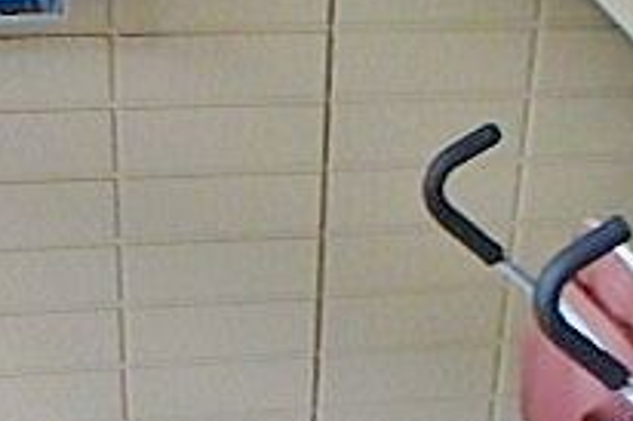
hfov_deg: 29.7
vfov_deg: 19.4
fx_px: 1195
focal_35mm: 68
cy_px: 418
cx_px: 292
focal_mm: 3.7
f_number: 3.5
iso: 800
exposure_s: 1/30
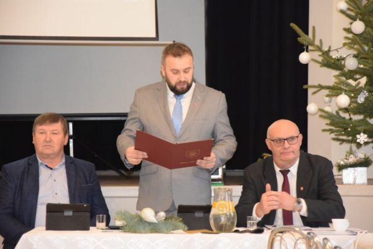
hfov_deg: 13.0
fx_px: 1632
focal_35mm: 158
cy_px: 124
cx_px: 186
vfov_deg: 8.7
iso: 2200
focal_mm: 105
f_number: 5.6
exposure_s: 1/60
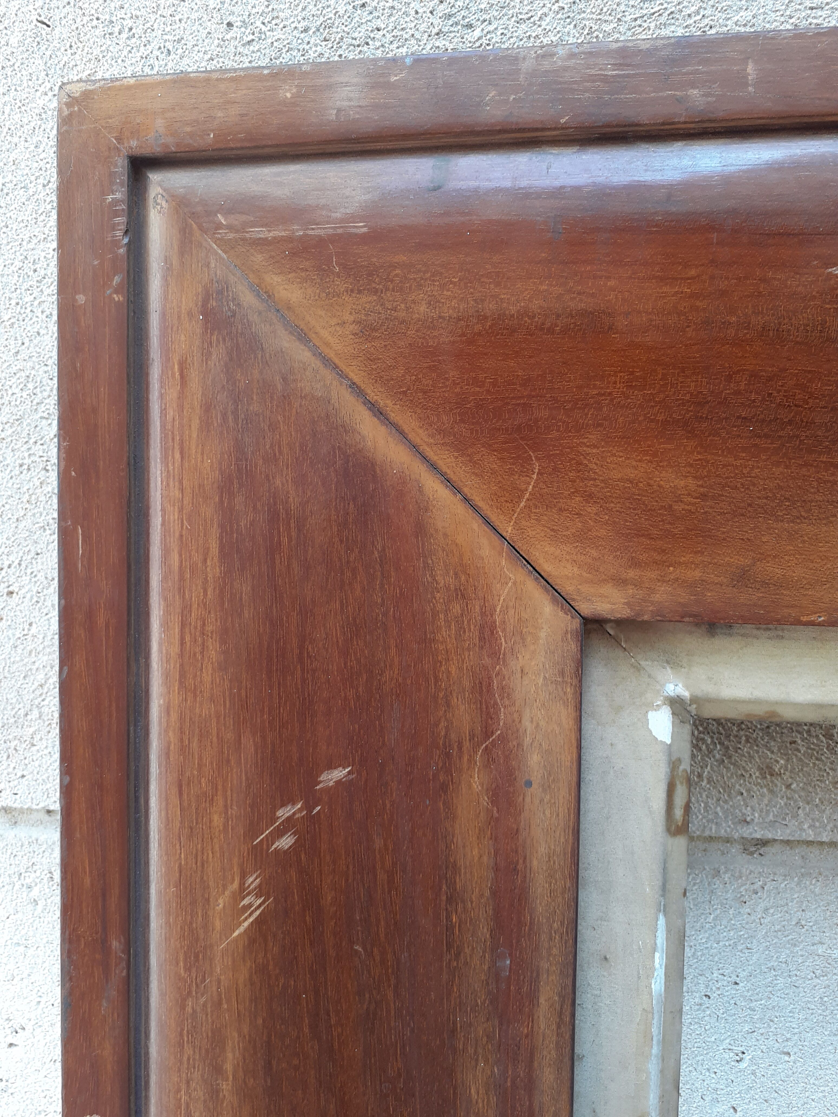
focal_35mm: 27
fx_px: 872
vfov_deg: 65.3
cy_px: 558
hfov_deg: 51.4
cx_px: 419
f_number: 1.9
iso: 40
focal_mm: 3.6
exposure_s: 1/102
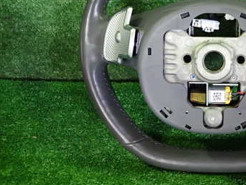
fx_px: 313
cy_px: 38
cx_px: 215
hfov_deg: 40.2
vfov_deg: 32.1
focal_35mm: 44
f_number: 2
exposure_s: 1/30
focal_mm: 4.5
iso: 500
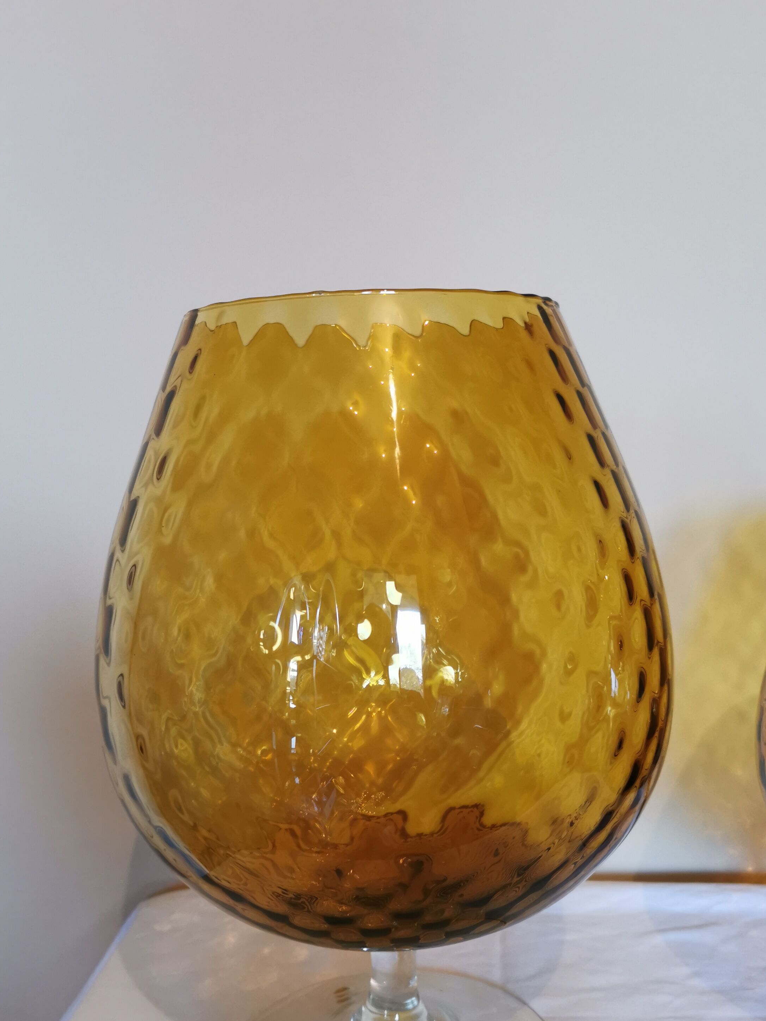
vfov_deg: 53.6
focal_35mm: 34
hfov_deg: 41.8
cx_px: 384
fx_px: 1003
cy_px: 603
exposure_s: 1/50
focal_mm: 5.56
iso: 200
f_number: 1.6
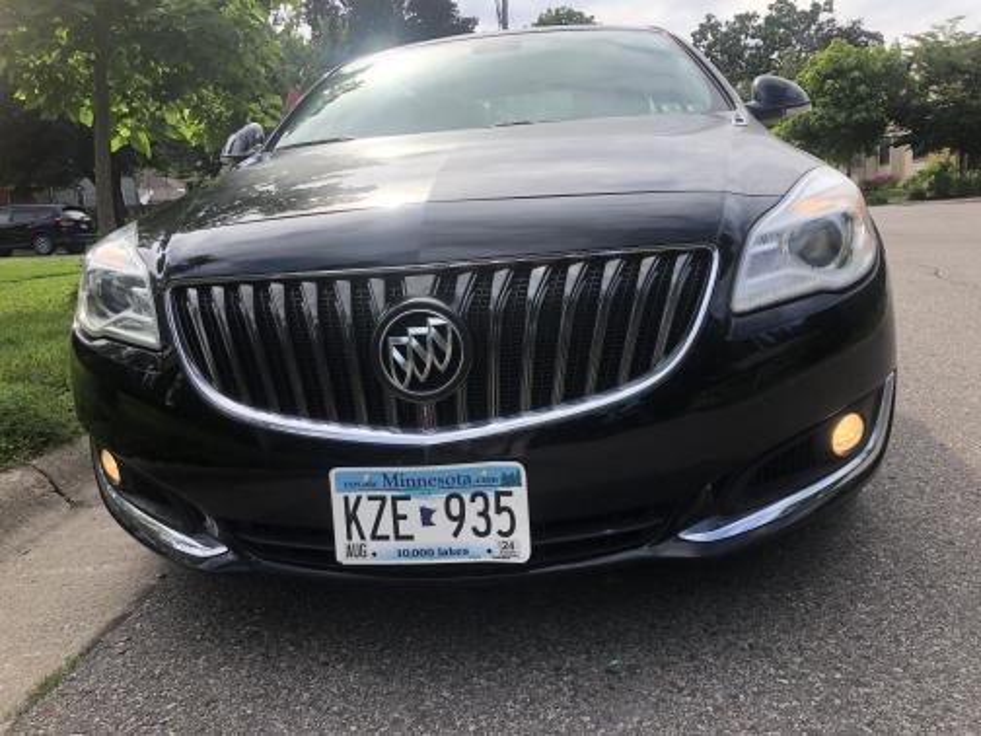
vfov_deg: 49.7
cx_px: 490
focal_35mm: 28
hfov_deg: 63.4
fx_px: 794
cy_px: 368
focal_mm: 4
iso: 20
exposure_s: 1/774
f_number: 1.8
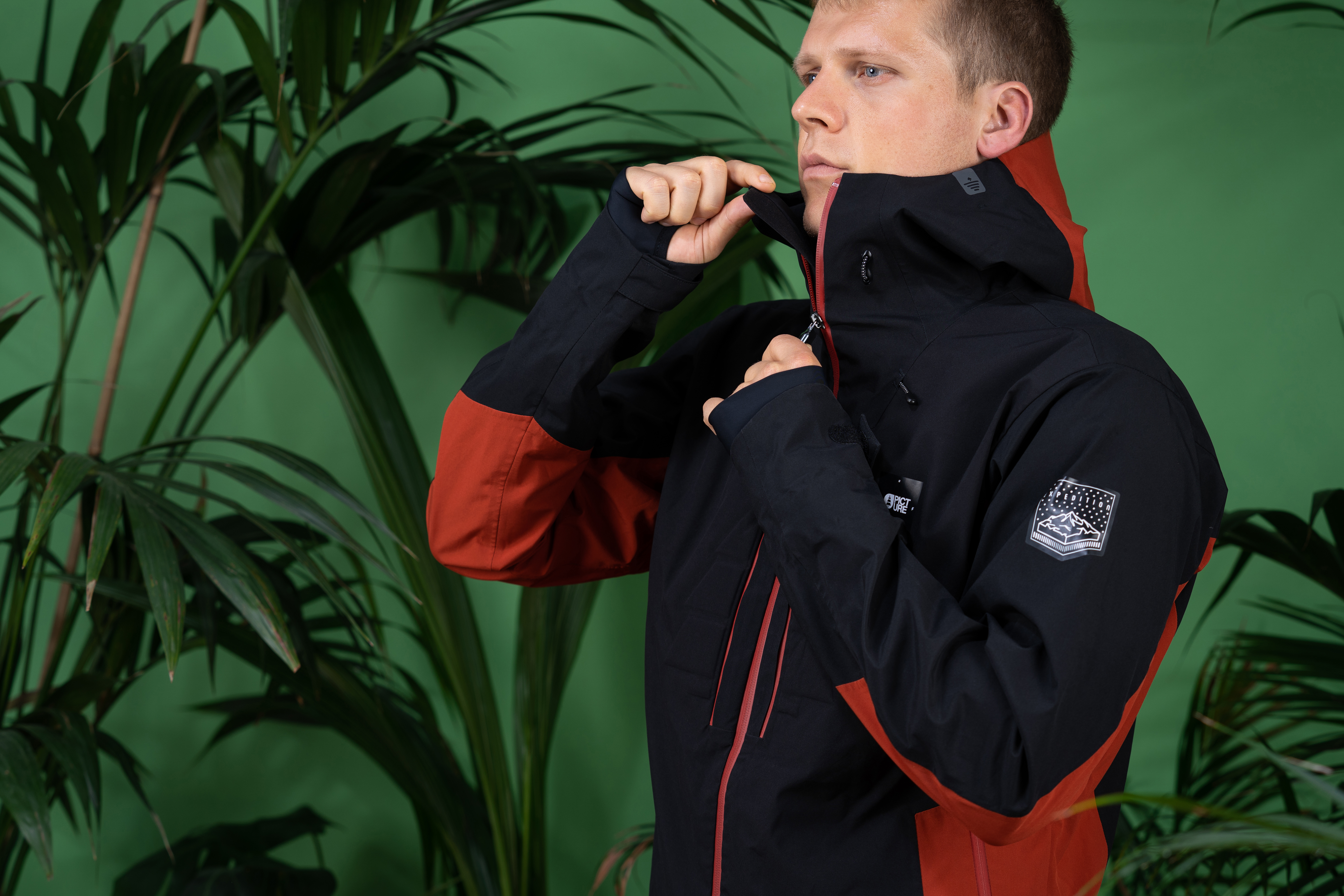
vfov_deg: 19.5
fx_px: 2613
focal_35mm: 70
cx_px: 672
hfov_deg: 28.8
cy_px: 448
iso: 100
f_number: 5
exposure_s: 1/160
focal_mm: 70
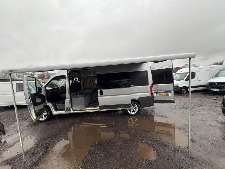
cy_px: 84
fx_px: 91
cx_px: 112
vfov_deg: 85.7
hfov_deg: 102.1
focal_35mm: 14
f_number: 2.2
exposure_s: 1/99
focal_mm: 2.22
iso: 200
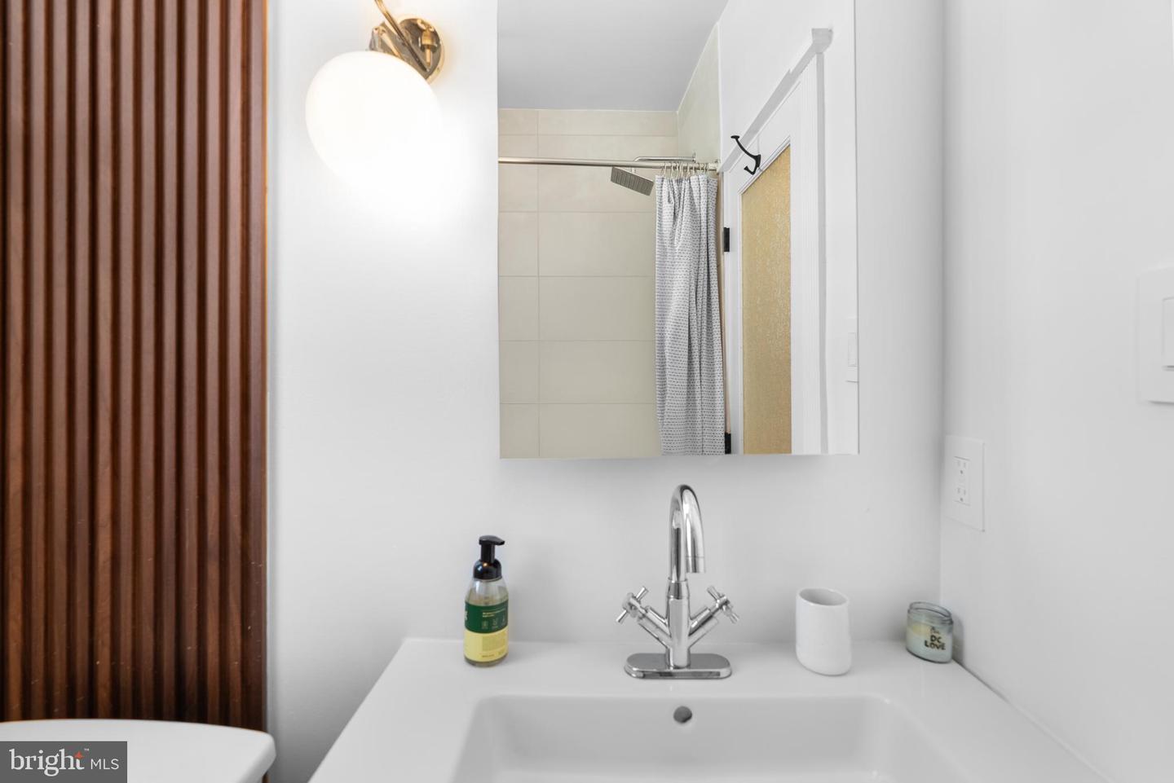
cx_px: 587
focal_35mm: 16
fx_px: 522
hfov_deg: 96.7
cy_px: 392
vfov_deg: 73.8
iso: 250
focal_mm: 16
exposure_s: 1/4
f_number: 7.1
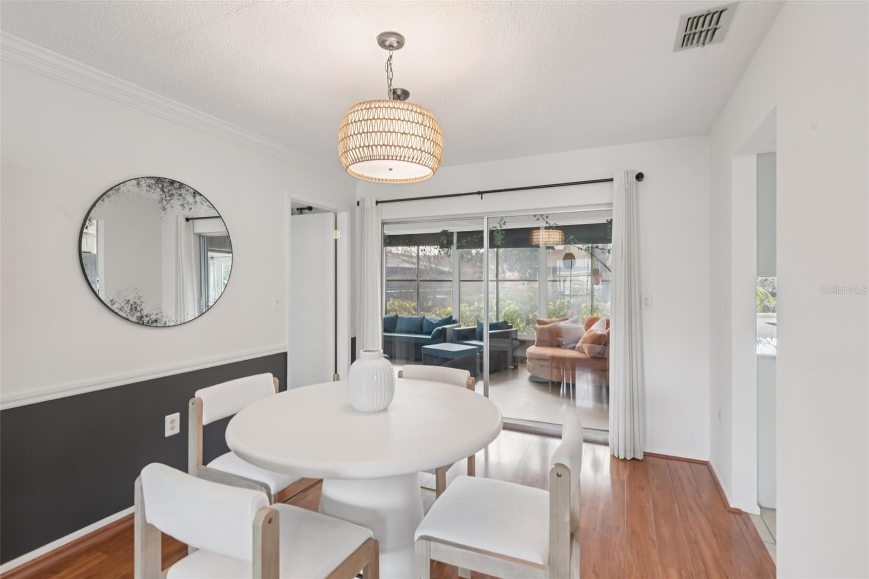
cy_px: 290
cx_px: 434
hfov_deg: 93.3
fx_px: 410
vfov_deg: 70.4
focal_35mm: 17
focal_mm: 17
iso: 400
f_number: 8
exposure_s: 1/15
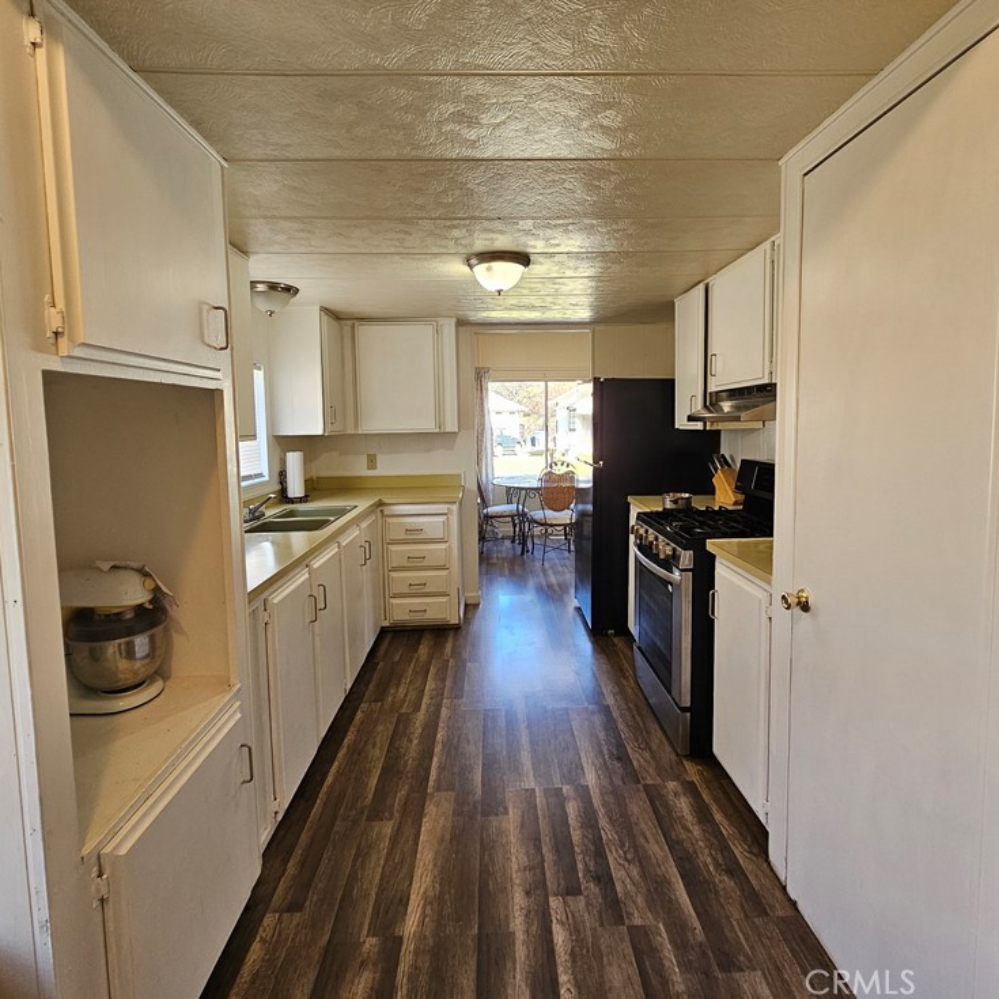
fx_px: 522
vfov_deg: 87.4
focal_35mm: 16
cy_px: 480
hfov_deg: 87.4
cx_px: 511
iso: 160
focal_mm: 2.2
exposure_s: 1/60
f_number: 2.2
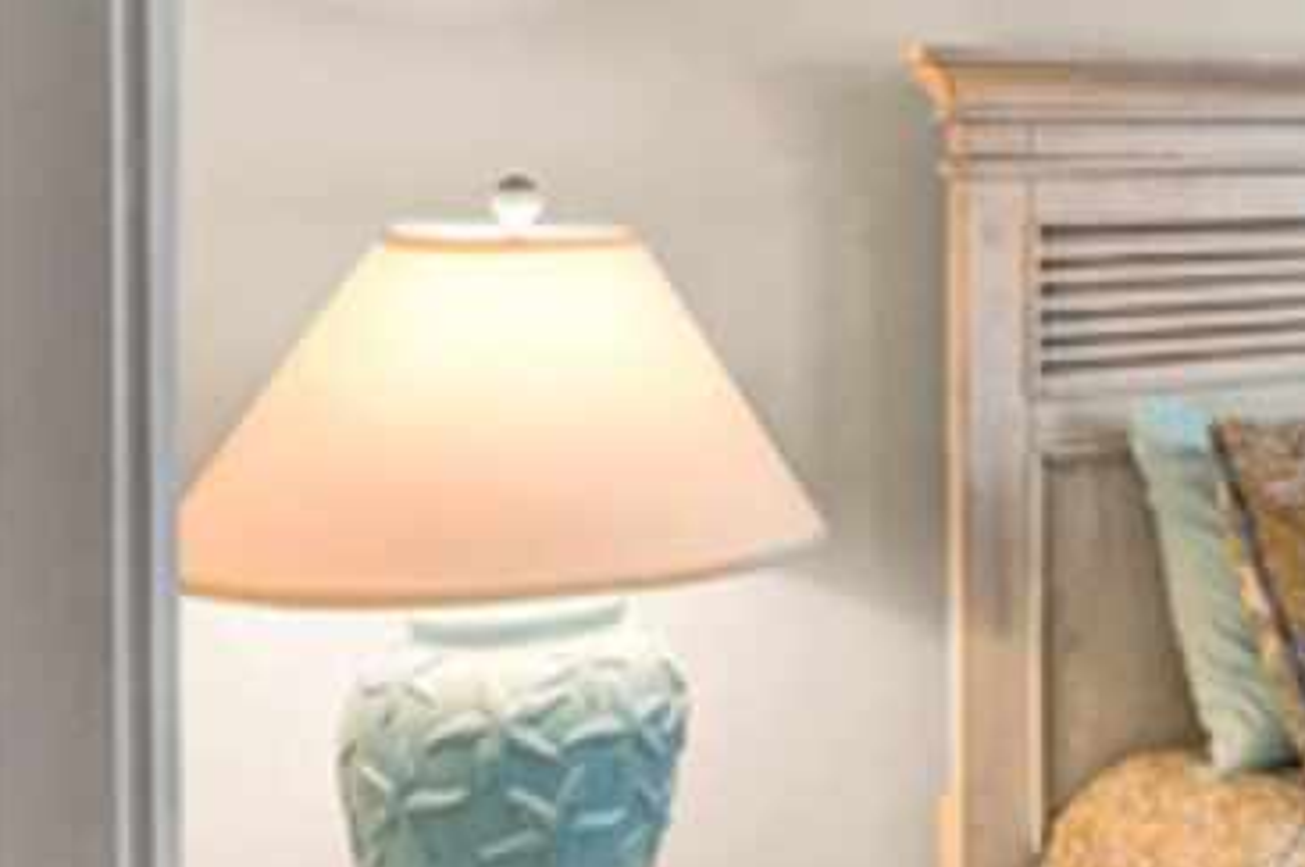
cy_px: 517
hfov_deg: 22.6
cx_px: 2268
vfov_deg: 23.4
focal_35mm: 58
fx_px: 2091
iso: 320
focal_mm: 11
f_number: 16
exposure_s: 1/3.33
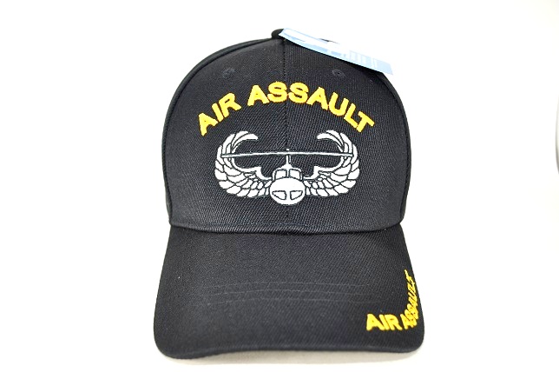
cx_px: 280
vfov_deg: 39.9
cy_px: 186
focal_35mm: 33
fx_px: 512
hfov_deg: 57.3
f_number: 4
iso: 200
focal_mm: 22
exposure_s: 1/200
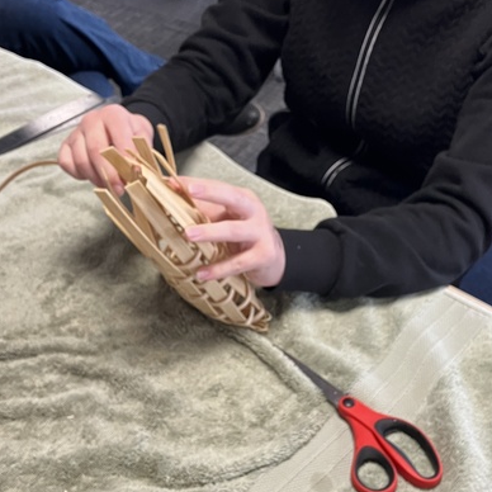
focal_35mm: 51
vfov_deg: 33.4
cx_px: 275
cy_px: 257
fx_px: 820
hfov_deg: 33.4
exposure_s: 1/60
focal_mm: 3.99
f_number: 1.8
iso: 100
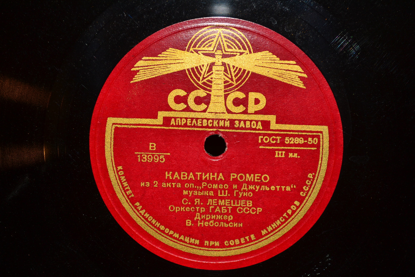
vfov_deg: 16.6
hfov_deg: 24.6
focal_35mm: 82
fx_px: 951
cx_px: 208
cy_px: 138
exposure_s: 1/200
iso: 100
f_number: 6.3
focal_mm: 55
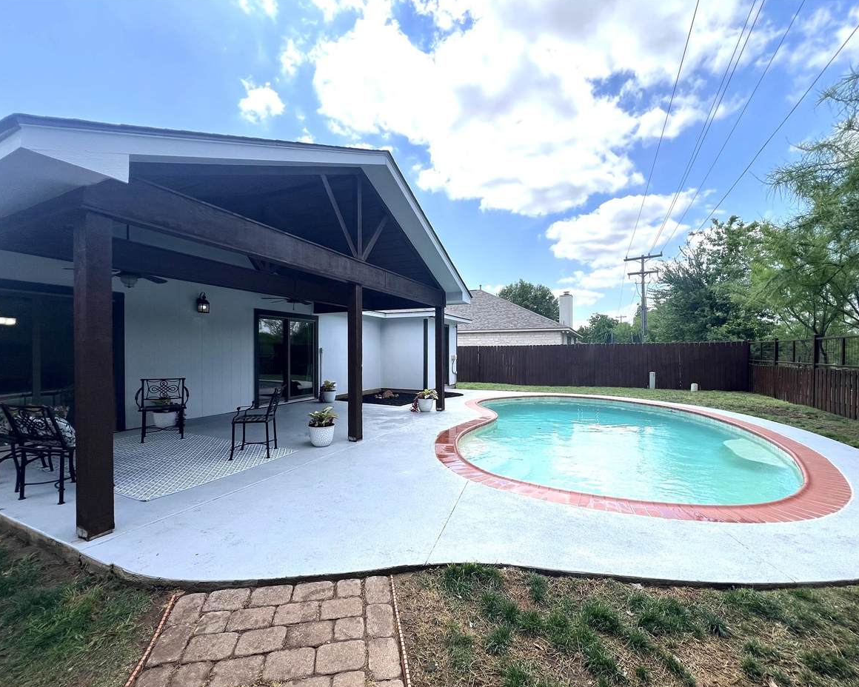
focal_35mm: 14
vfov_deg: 88.0
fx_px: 356
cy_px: 352
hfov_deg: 100.7
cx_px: 423
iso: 32
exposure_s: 1/1119
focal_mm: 1.57
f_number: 1.8
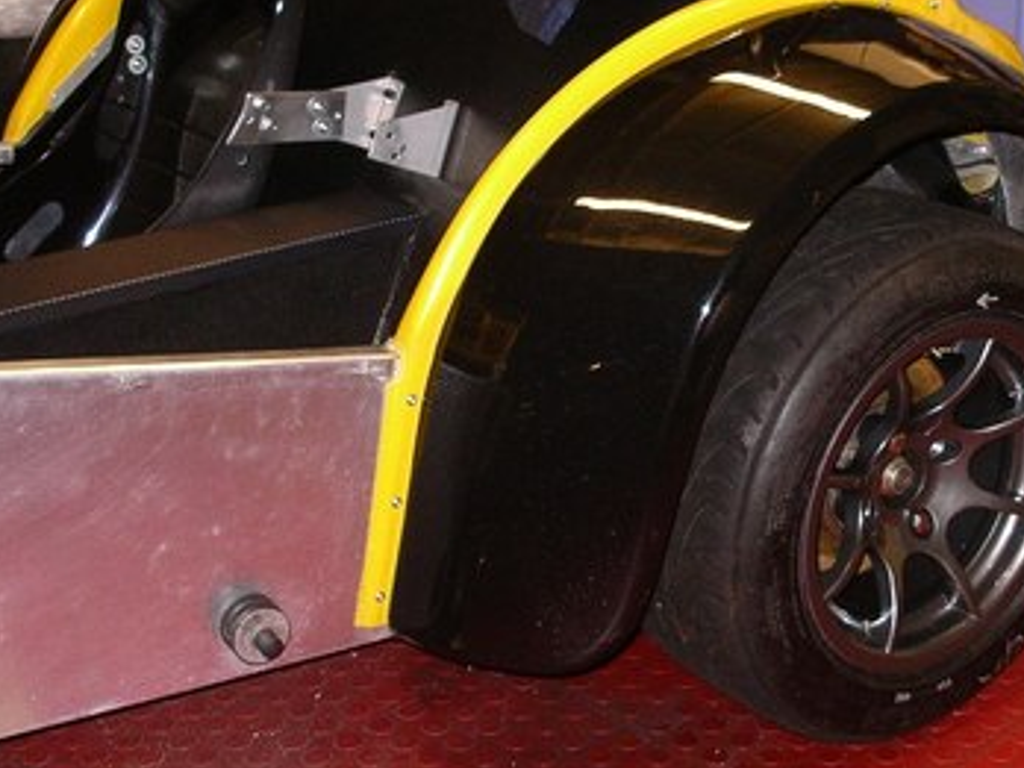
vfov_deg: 21.6
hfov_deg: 28.5
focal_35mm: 68
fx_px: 2012
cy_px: 347
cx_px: 636
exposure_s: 1/40
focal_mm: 7.8
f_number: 2.8
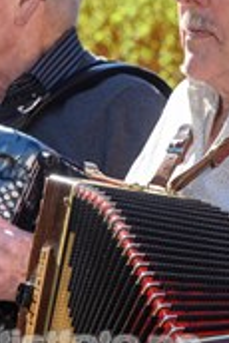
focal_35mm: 461
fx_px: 4390
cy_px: 104
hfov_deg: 3.0
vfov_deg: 4.5
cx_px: 28
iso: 100
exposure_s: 1/125
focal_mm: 110
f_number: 5.6
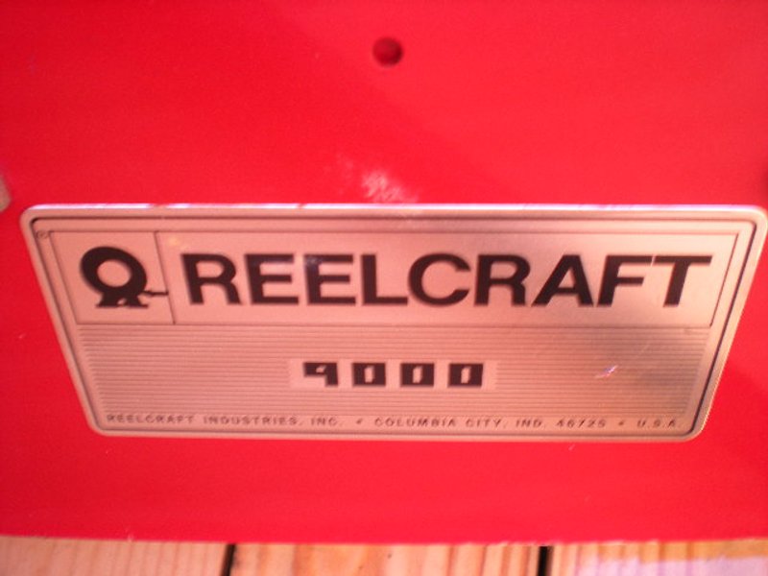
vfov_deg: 37.7
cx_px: 384
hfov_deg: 49.0
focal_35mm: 38
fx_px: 843
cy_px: 288
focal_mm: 6.3
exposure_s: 1/47.6
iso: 88
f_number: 3.1
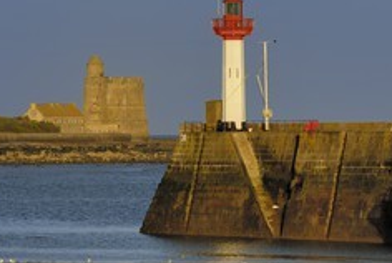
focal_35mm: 400
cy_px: 176
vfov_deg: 3.4
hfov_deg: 5.1
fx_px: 4361
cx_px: 296
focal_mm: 150
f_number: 7.6
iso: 100
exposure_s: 1/160
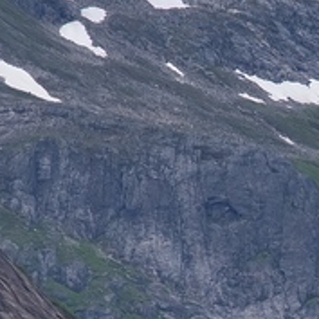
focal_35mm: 737
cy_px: 308
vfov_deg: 2.4
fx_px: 7684
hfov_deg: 2.4
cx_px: 494
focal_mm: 120
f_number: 5
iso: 100
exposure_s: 1/250
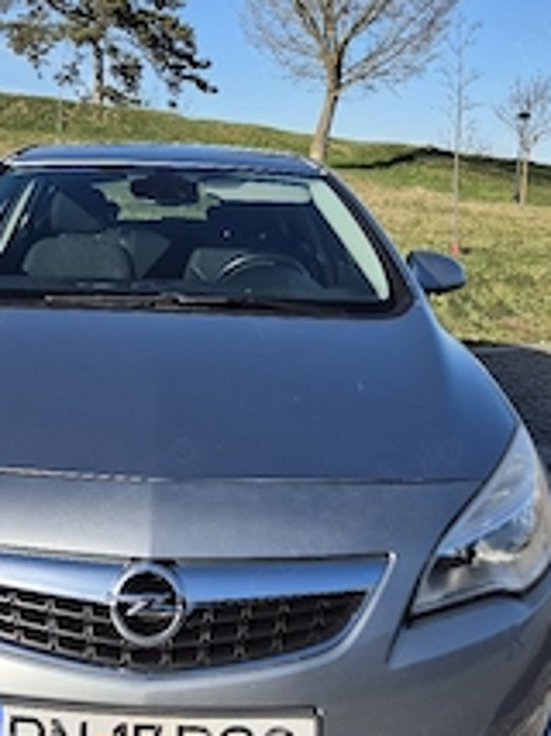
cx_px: 155
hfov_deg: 33.0
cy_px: 289
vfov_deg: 43.6
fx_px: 914
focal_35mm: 43
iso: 25
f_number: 1.8
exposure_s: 1/1429
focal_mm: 5.4
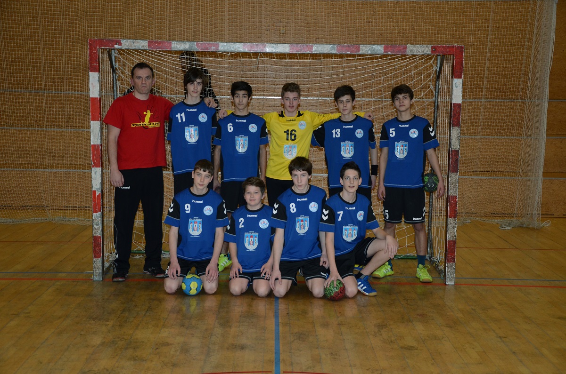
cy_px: 187
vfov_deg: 25.6
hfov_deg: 37.9
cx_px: 283
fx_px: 824
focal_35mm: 52
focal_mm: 35
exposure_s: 1/250
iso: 800
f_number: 4.5
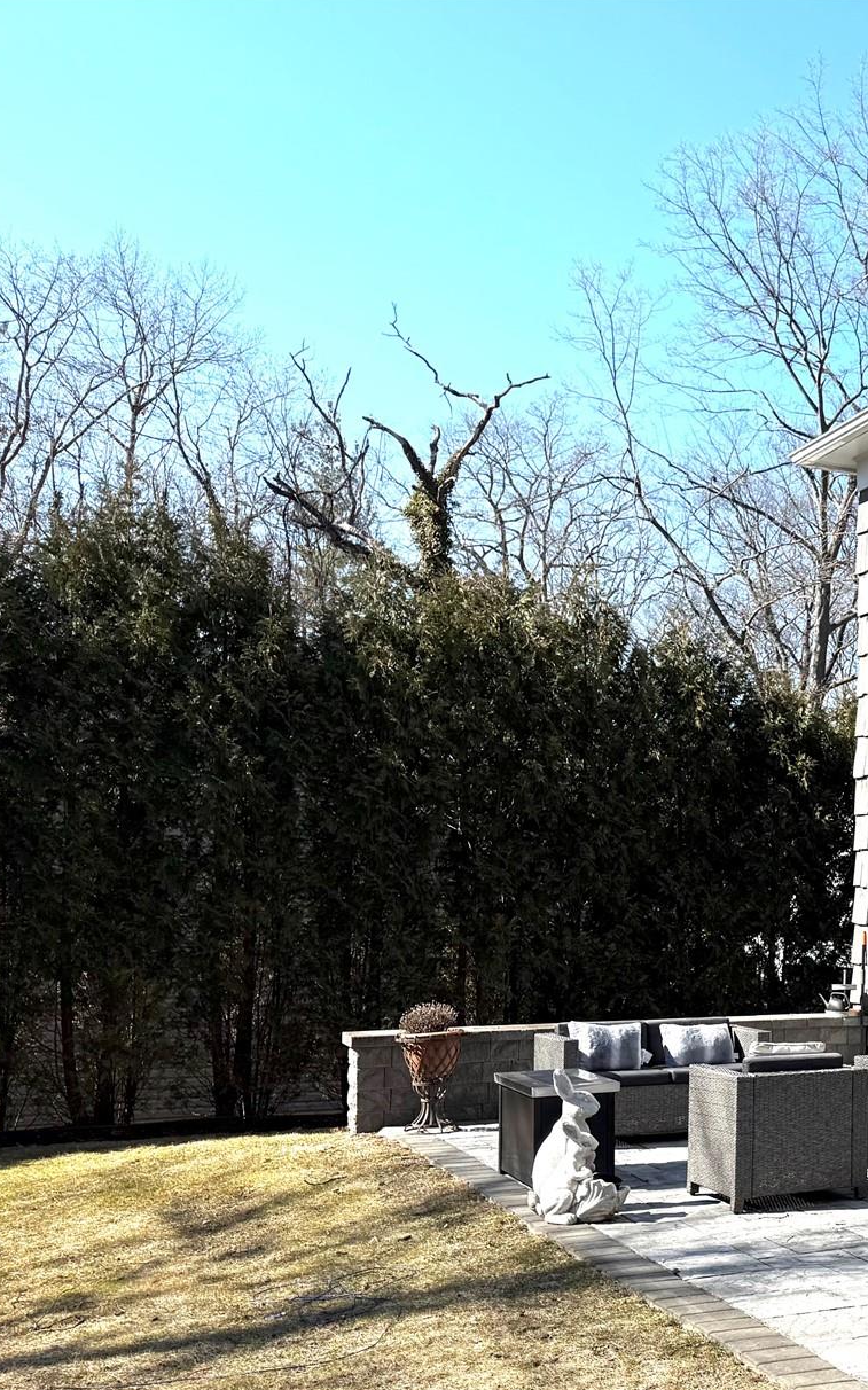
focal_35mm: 43
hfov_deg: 26.9
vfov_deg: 45.8
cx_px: 998
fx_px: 1628
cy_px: 875
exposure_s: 1/3145
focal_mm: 6.76
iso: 80
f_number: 1.78
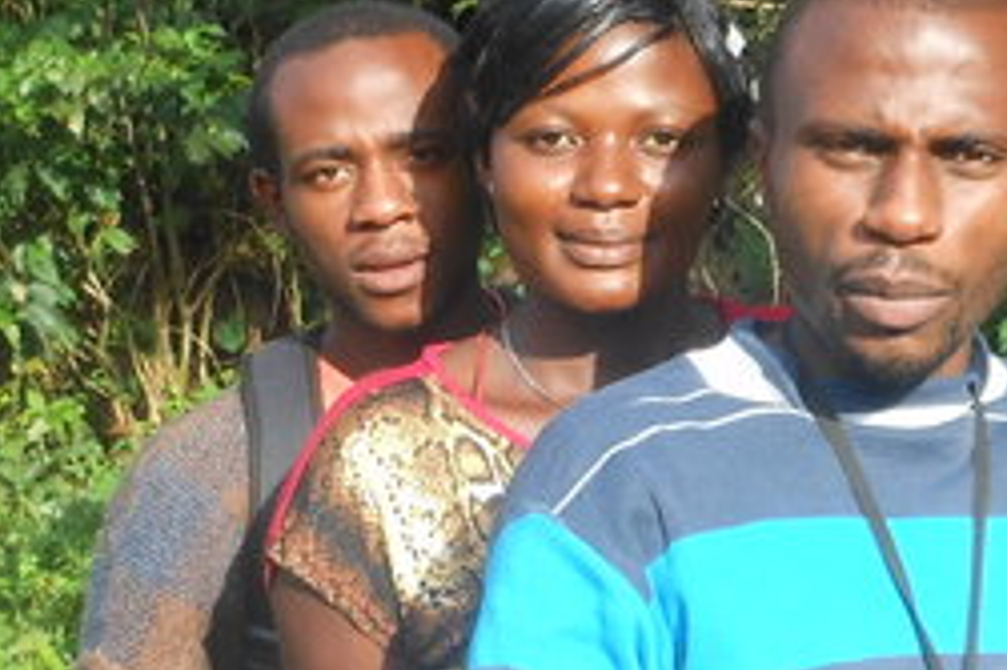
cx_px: 606
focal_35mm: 119
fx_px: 3326
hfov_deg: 17.2
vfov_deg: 11.5
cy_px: 449
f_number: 3.7
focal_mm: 5
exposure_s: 1/250
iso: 80
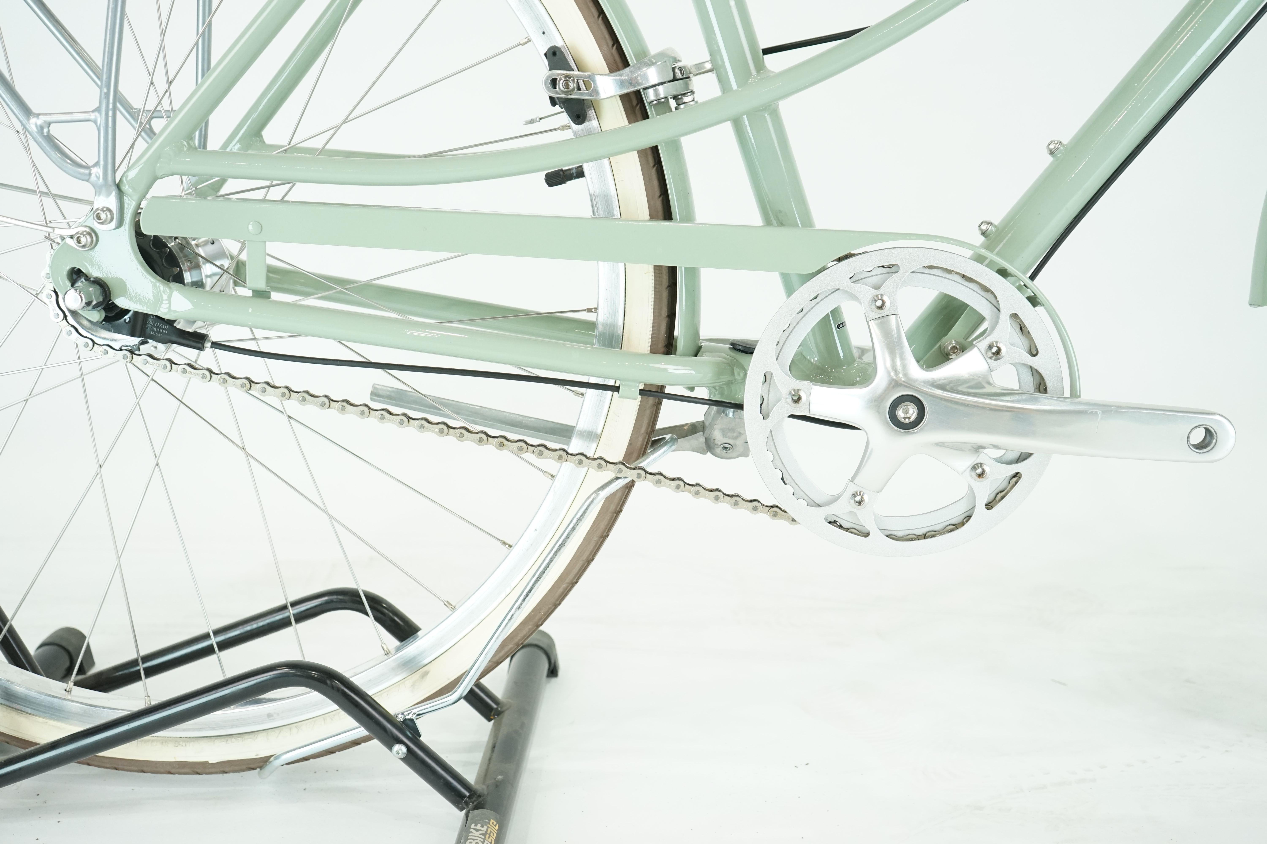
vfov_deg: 35.9
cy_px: 422
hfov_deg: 51.9
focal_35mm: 37
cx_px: 634
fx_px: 1302
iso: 1600
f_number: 5
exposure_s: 1/200
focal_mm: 37
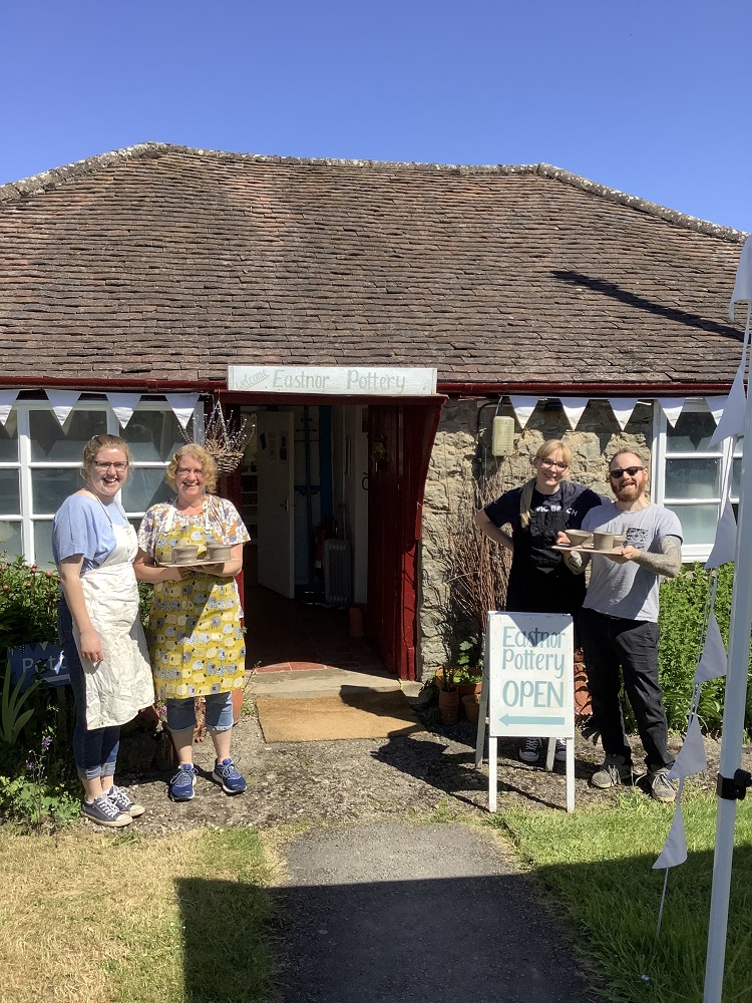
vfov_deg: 58.4
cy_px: 502
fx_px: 898
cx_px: 376
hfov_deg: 45.4
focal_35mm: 31
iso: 25
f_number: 2.4
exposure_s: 1/1274
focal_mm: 3.3
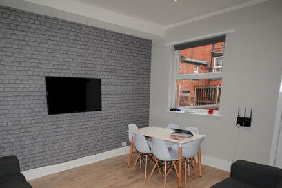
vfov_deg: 51.8
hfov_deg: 73.0
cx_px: 114
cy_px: 131
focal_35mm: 24
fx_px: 188
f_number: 4
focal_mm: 10
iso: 200
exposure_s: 1/60
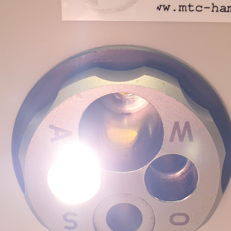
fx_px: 393
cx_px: 134
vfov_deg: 32.4
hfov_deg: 32.7
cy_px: 161
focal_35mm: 52
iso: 50
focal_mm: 4.3
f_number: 2.4
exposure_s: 1/50
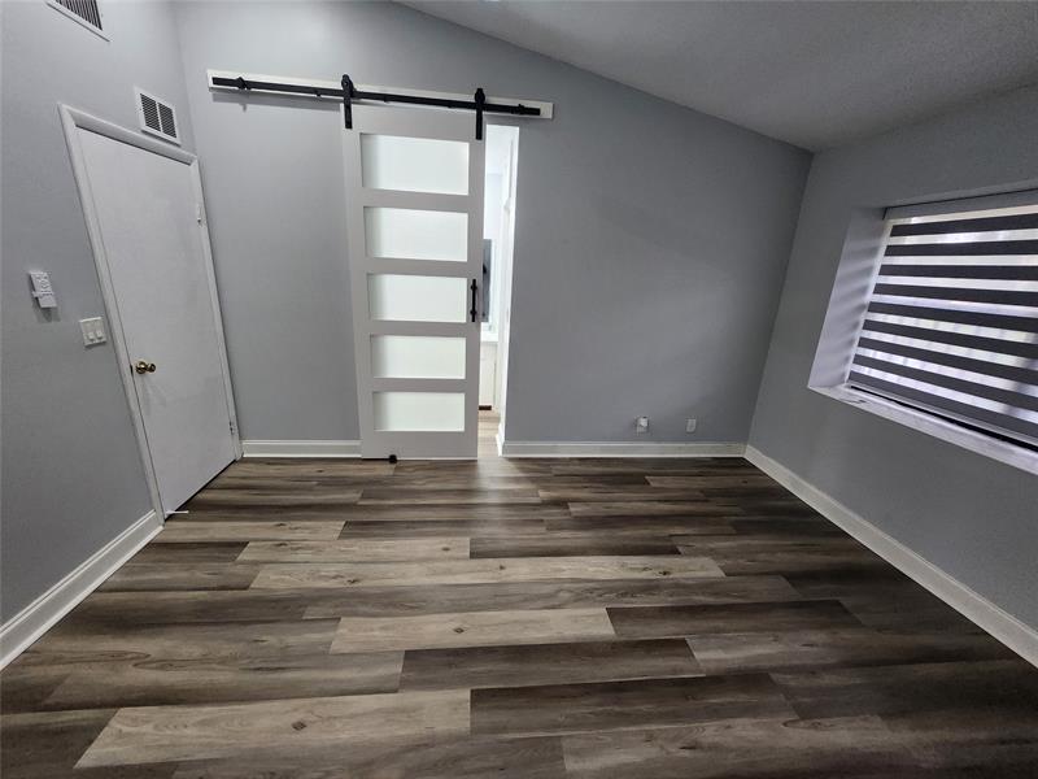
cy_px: 390
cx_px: 519
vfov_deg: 89.9
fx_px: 390
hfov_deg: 106.2
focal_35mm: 13
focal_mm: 1.74
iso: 250
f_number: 2.2
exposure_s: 1/60
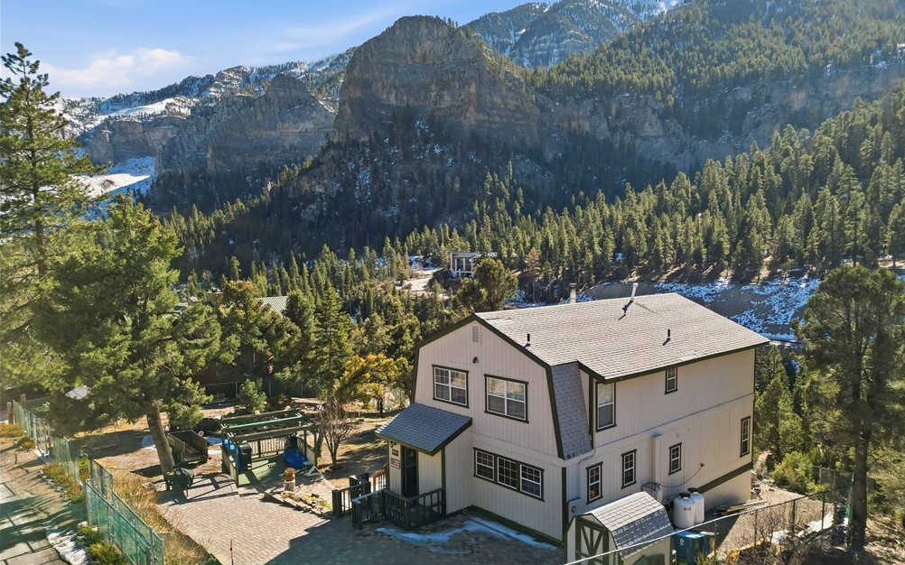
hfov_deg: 70.4
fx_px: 641
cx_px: 462
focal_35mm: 26
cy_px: 318
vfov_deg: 47.5
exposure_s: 1/2500
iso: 150
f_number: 1.7
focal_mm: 6.7
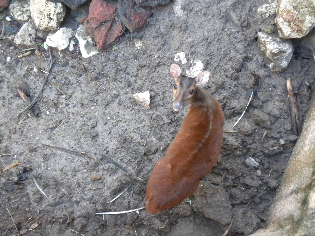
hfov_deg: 50.1
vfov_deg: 38.7
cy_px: 118
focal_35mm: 37
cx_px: 158
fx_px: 337
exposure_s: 1/42.8
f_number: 3.5
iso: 400
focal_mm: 6.6
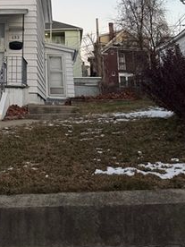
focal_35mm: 58
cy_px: -18
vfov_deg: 30.1
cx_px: -18
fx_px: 413
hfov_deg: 23.7
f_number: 1.78
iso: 200
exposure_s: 1/106
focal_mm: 6.76
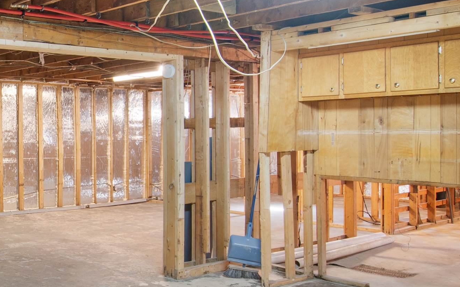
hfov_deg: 39.4
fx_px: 539
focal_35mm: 43
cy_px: 147
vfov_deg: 29.9
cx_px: -24
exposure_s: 1.6
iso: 64
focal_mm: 12
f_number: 8
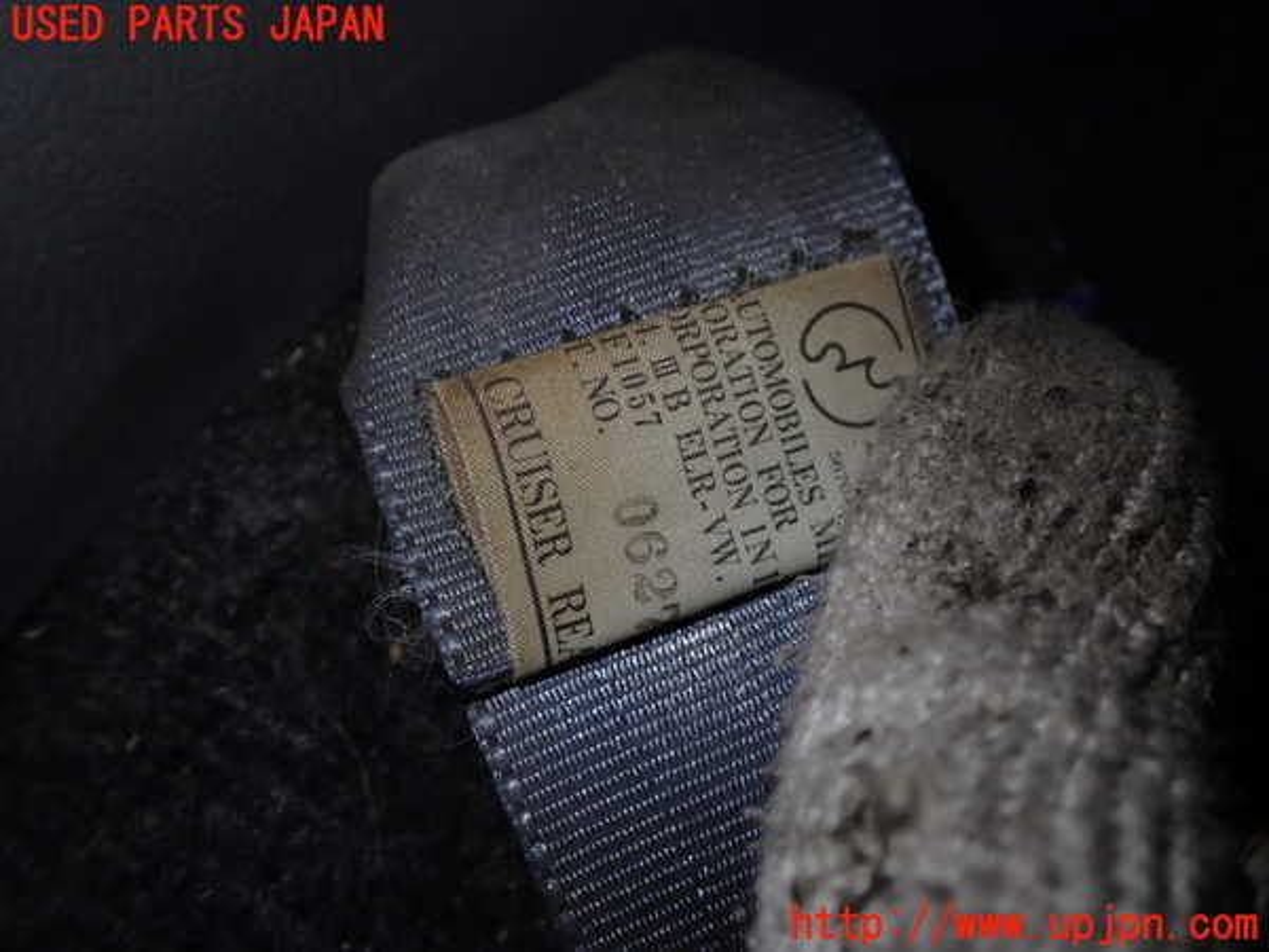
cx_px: 634
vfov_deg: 39.7
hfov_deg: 51.4
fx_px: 1320
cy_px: 476
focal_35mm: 36
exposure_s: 1/80
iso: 125
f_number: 2.5
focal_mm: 6.37
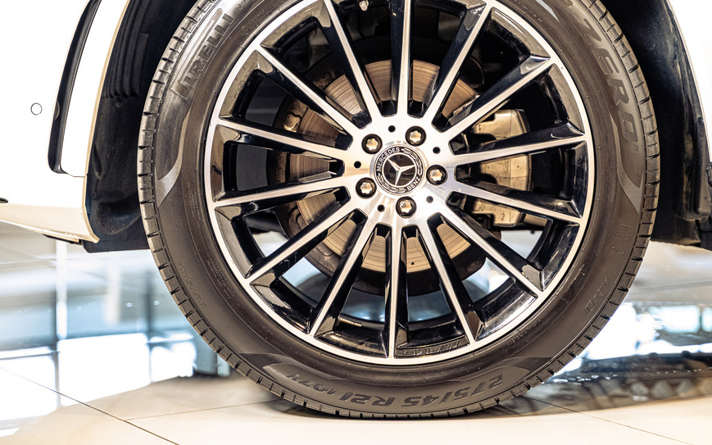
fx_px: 1746
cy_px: 166
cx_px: 398
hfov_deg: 23.0
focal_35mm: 90
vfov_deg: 14.5
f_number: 3.2
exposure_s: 1/160
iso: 1600
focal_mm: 75
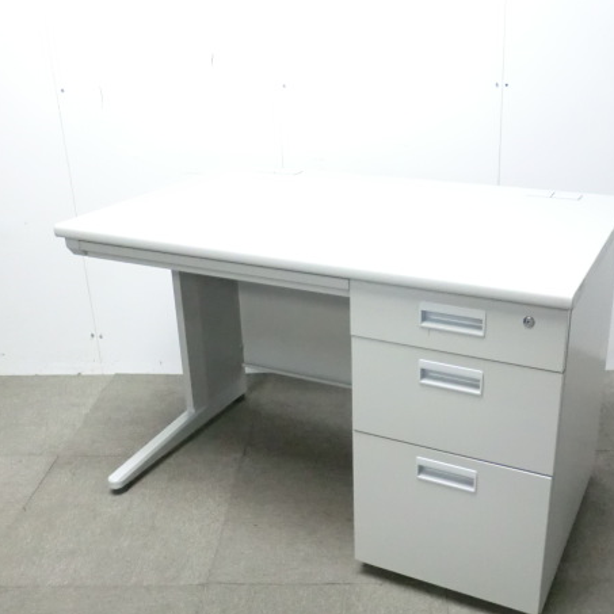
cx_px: 361
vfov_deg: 41.9
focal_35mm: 40
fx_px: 803
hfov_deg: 41.7
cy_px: 308
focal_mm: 5.8
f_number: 3.5
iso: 800
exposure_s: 1/40
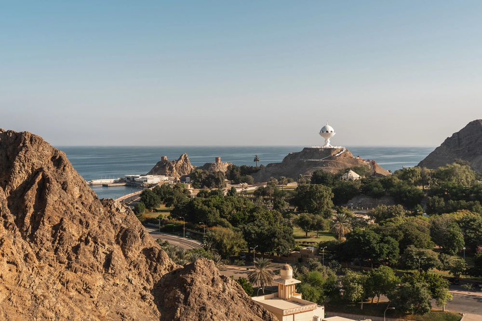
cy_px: 160
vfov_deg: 34.2
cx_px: 241
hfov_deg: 49.5
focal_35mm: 39
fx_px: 522
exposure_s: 1/1000
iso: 100
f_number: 4
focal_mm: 26
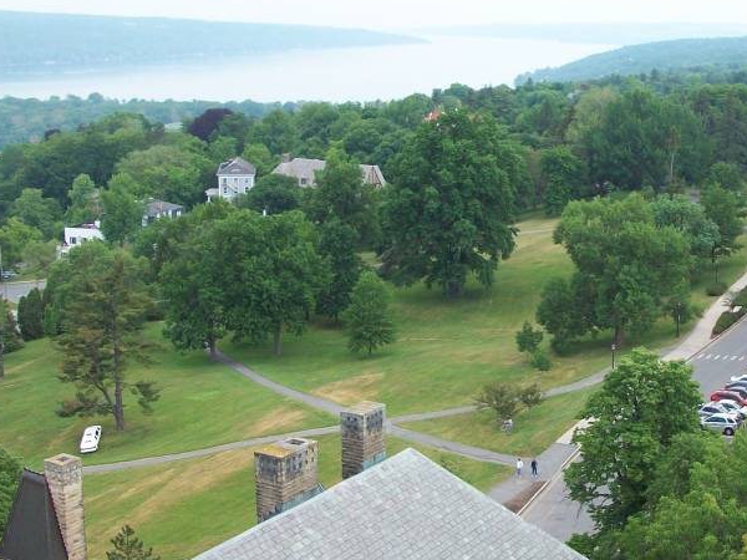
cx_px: 482
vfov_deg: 25.2
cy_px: 282
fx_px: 1252
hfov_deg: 33.0
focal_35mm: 58
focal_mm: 5.7
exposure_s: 1/445
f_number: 2.8
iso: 80
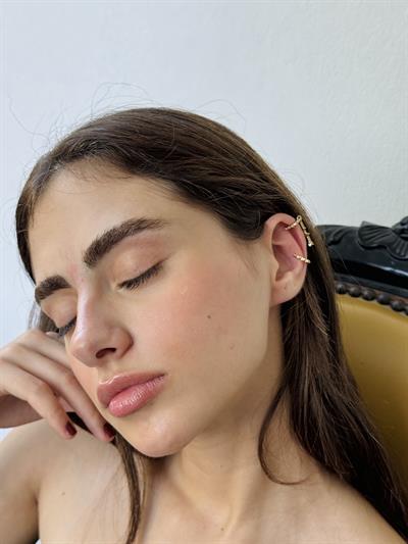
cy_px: 272
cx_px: 204
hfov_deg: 30.3
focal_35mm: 48
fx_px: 754
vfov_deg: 39.6
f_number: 1.78
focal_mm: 6.76
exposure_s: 1/109
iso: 100
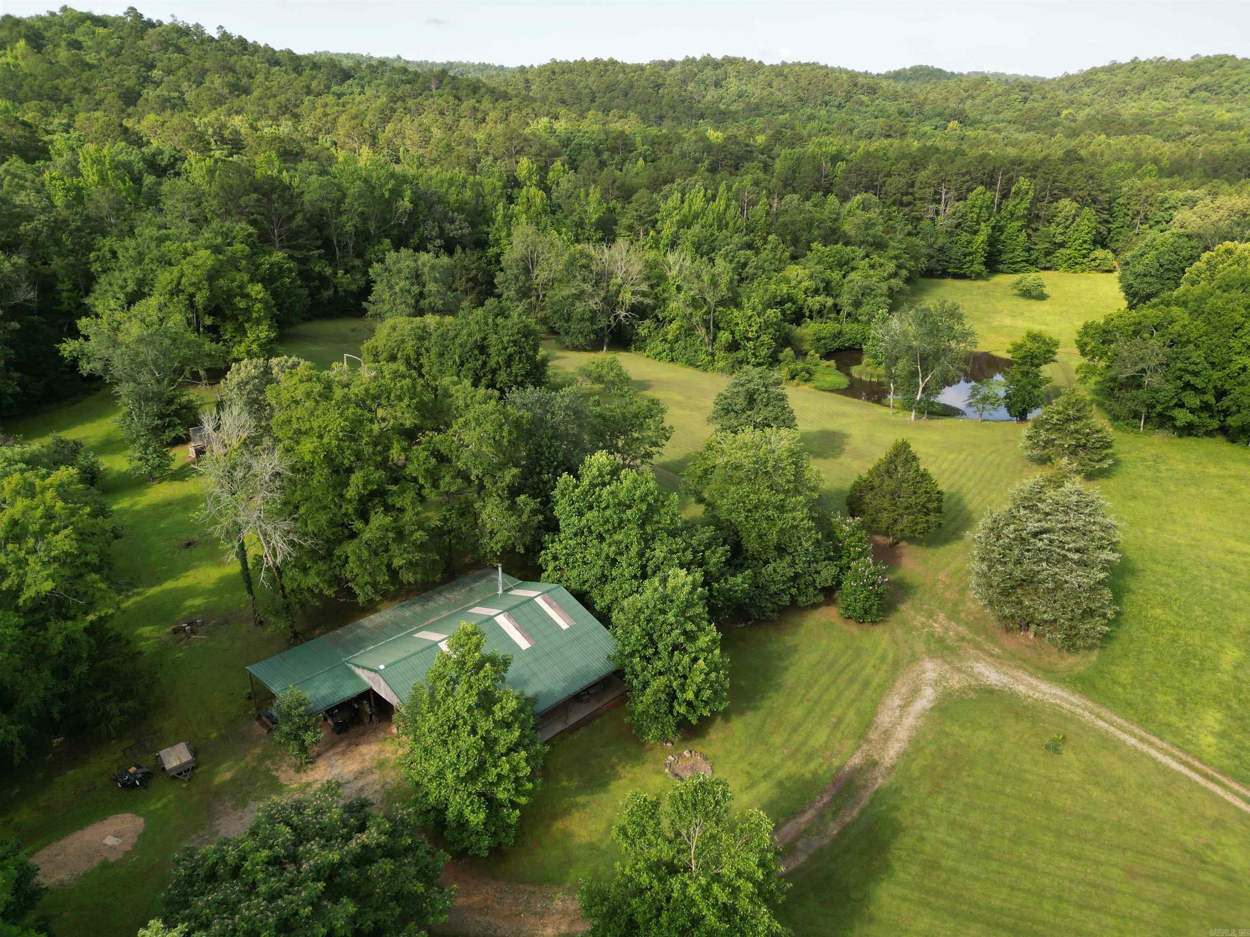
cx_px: 625
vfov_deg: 56.8
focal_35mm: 24
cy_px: 468
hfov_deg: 71.6
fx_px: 867
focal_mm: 6.72
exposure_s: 1/1250
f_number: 1.7
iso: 140
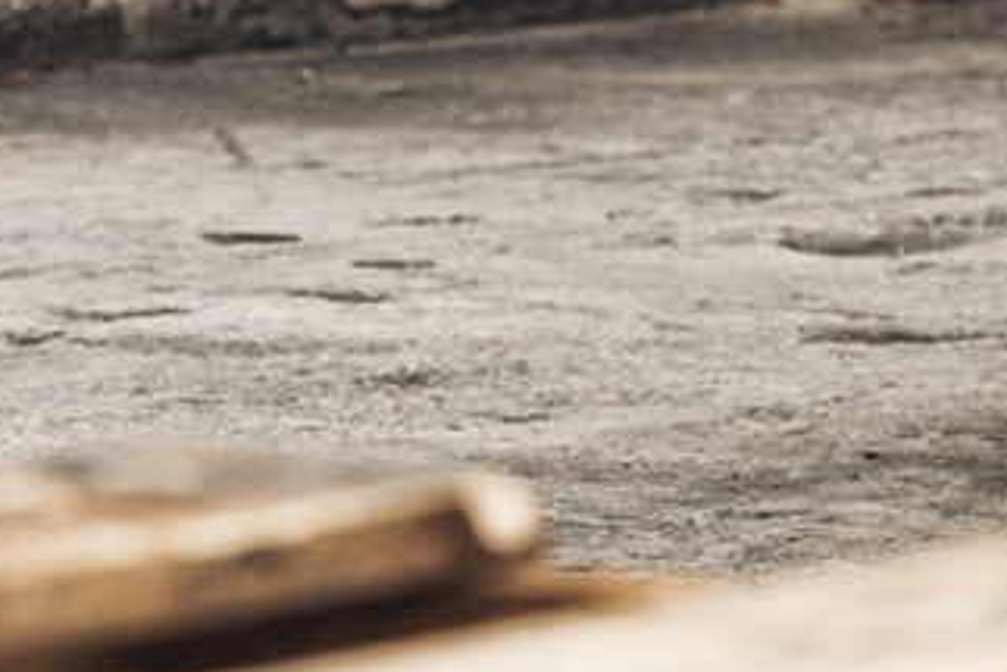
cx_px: 579
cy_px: -116
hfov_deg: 6.2
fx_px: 9346
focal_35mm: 334
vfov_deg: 4.1
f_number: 4.5
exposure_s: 1/100
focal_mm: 56
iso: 100
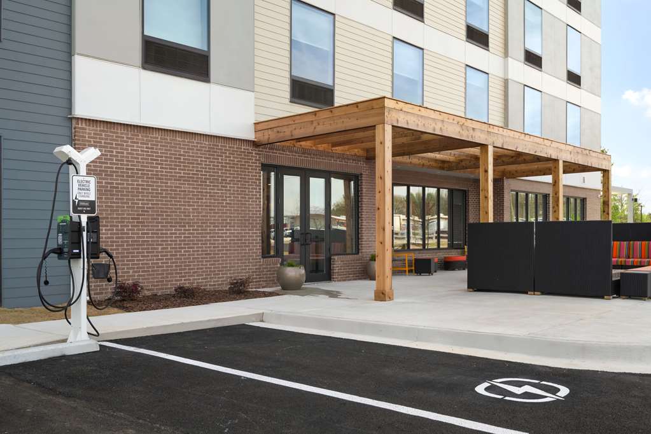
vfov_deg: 37.9
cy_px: 217
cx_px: 326
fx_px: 633
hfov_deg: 54.4
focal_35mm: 35
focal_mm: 35
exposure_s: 1/80
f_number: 9
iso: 320
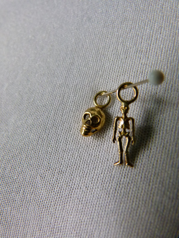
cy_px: 119
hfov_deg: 54.9
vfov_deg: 69.4
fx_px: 172
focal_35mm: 25
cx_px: 90
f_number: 2.8
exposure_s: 1/60
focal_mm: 4.5
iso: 400
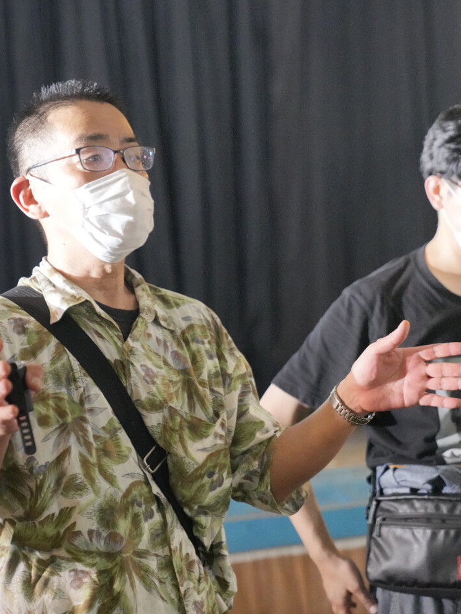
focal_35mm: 106
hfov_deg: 13.9
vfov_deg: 18.5
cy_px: 299
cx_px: 305
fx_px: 1882
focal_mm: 70
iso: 8000
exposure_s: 1/200
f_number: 2.8
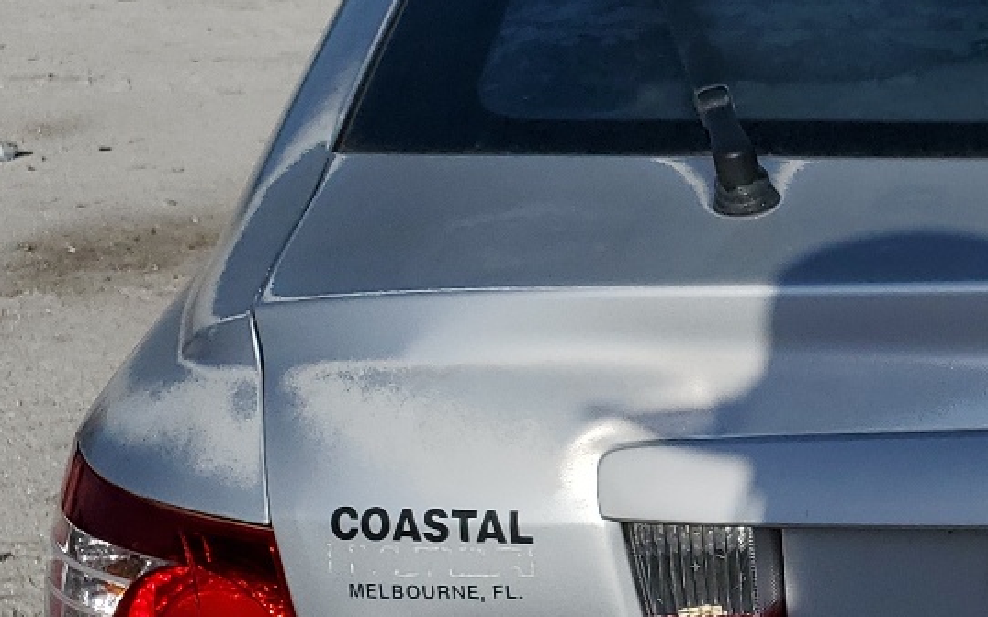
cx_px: 1262
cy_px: 463
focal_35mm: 82
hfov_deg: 22.7
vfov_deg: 15.8
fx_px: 2207
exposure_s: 1/10000
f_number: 1.5
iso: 51
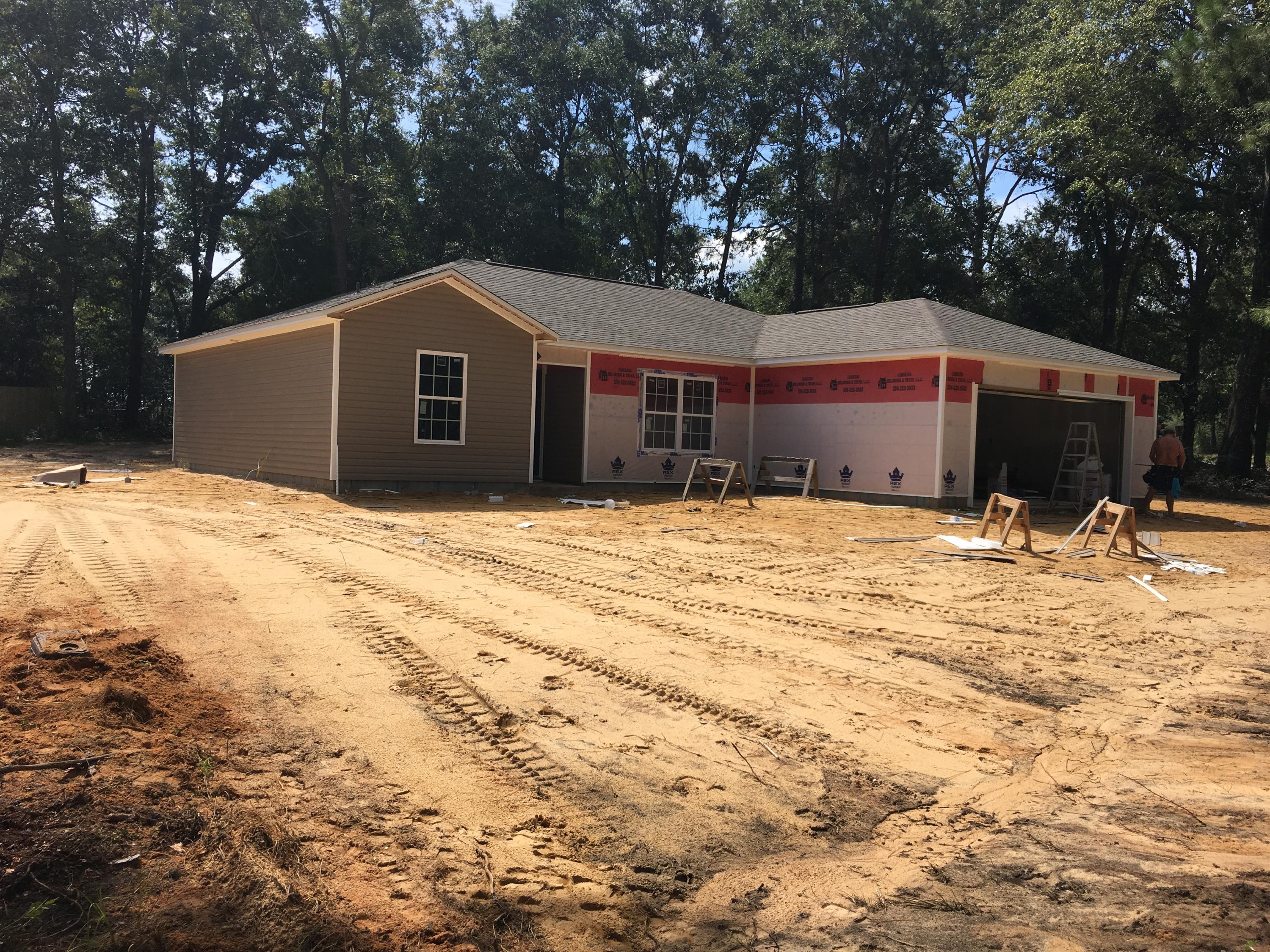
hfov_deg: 61.7
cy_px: 476
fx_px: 1064
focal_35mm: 29
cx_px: 635
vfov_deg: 48.2
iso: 25
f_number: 2.2
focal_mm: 4.15
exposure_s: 1/1789
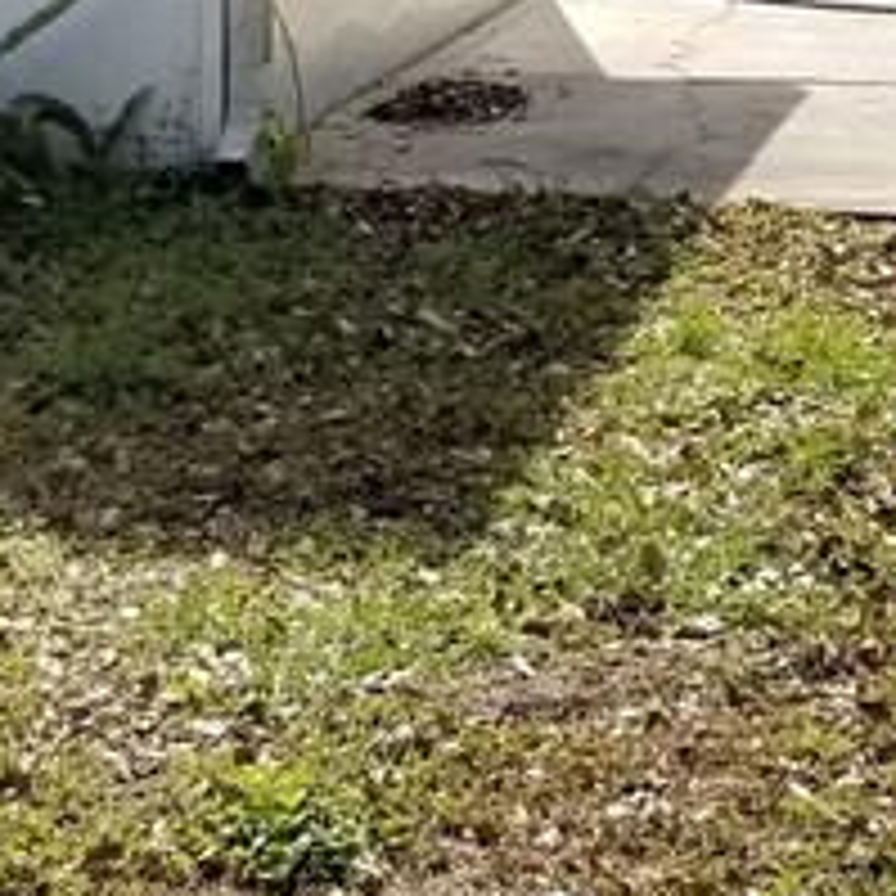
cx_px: 887
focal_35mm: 118
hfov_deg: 14.5
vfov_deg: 14.5
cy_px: -11
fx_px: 3456
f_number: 1.7
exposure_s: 1/1873
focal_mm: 4.25
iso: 50
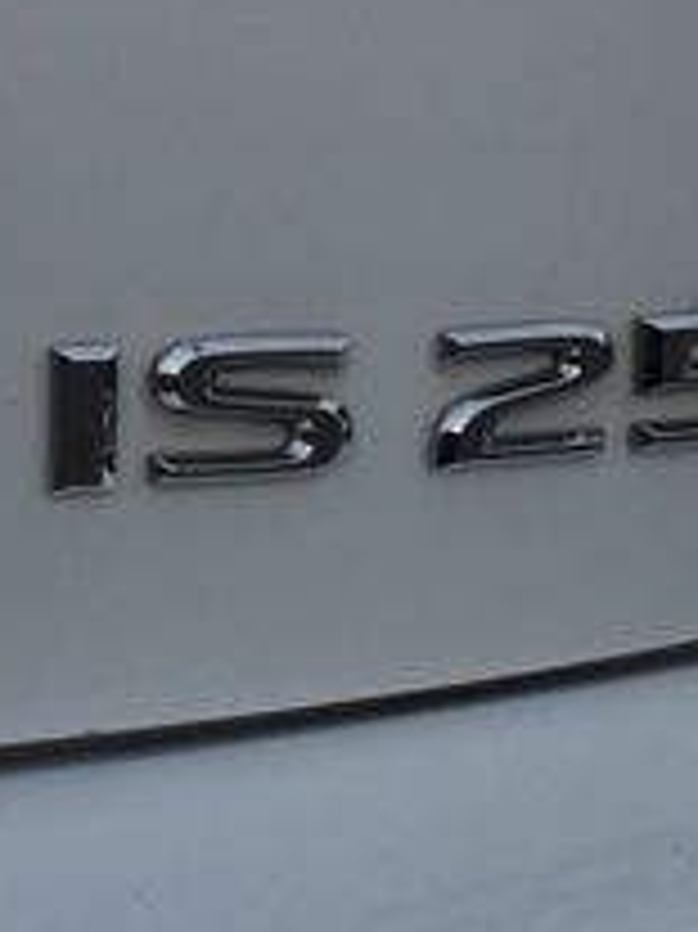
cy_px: 176
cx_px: 234
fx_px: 3000
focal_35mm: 111
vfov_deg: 17.5
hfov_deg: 13.3
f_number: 4
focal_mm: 25
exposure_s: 1/640
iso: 800
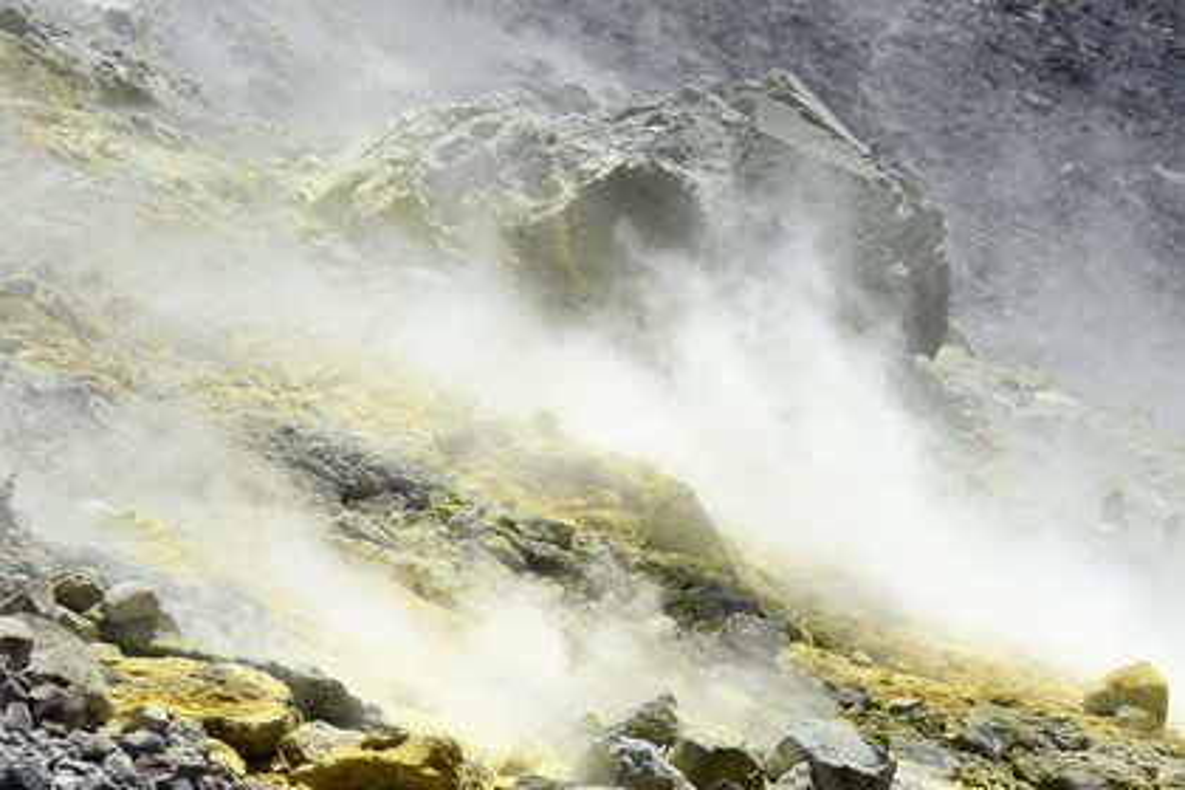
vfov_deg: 6.9
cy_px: 395
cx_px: 592
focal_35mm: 200
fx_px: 6583
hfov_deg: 10.3
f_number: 14
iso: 200
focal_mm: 200
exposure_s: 1/320
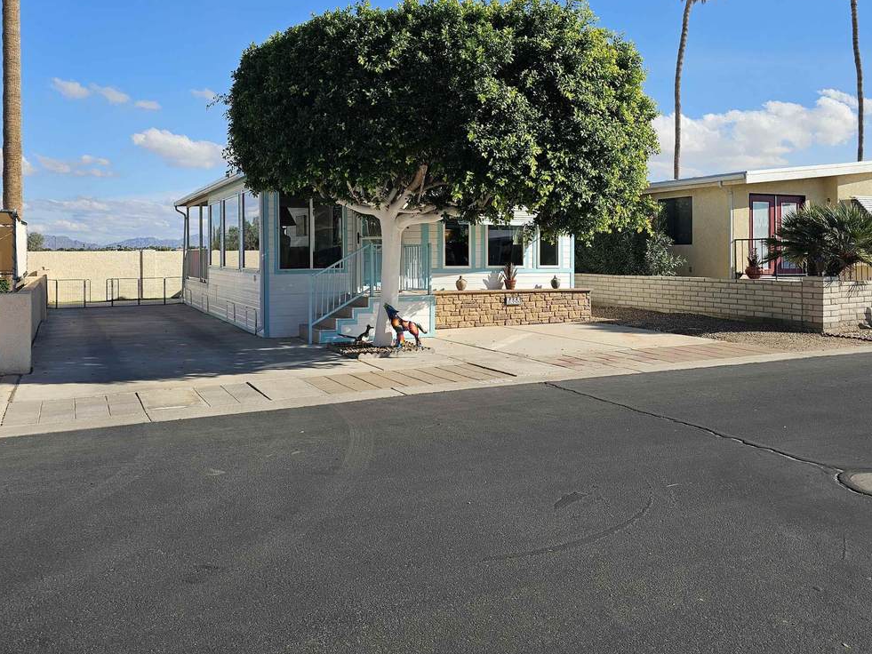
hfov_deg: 60.0
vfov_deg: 46.4
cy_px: 248
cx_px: 433
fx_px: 756
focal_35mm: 30
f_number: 1.7
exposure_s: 1/752
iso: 10
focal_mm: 6.3
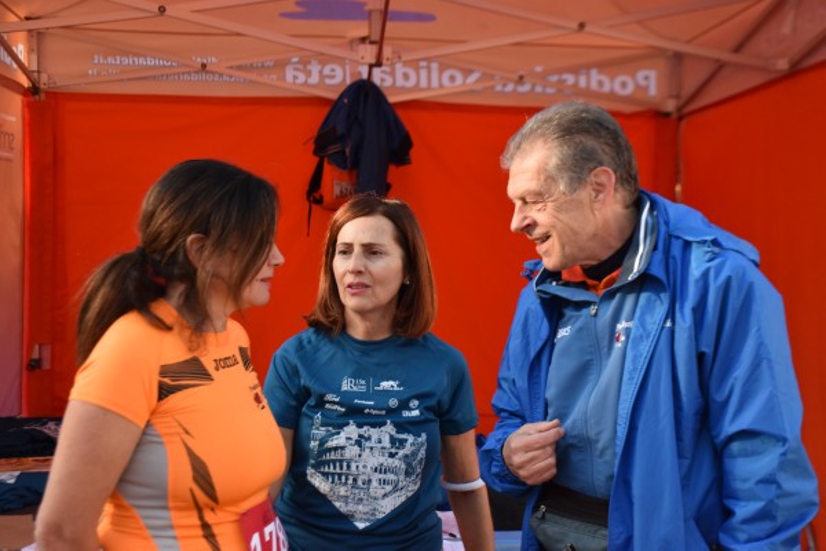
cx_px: 413
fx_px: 1308
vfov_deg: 23.8
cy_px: 276
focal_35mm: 57
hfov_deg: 35.1
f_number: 4.2
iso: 900
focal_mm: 38
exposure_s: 1/800
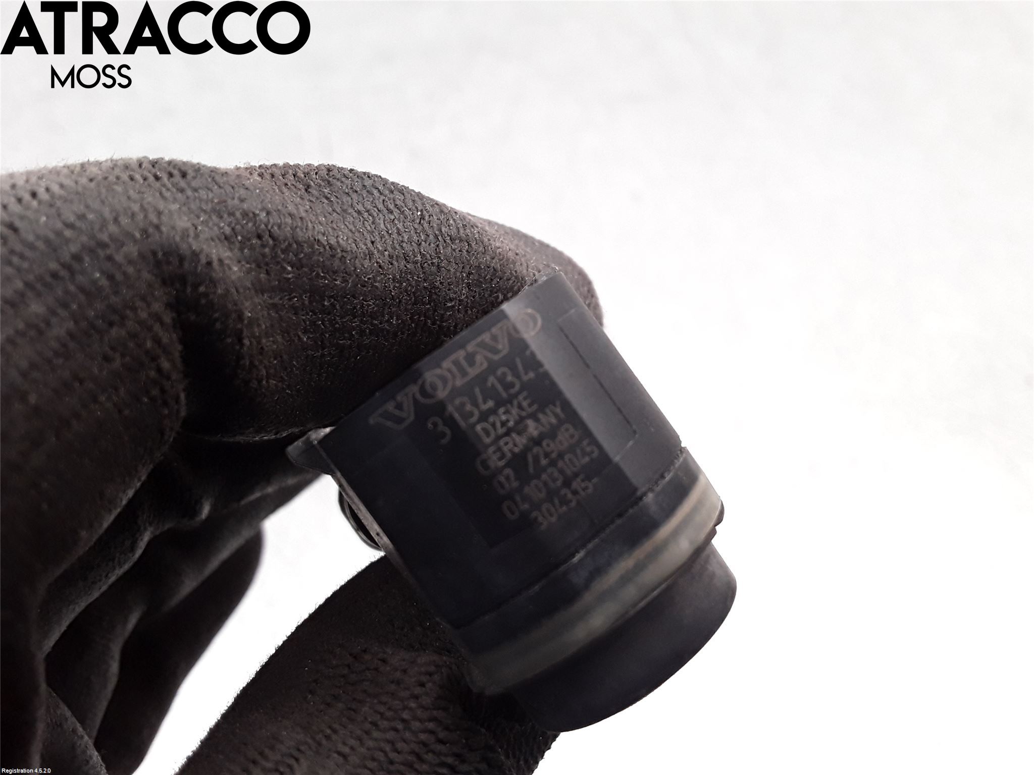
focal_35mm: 28
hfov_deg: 63.4
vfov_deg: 49.7
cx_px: 517
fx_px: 836
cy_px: 388
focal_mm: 2.91
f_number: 1.9
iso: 100
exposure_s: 1/50
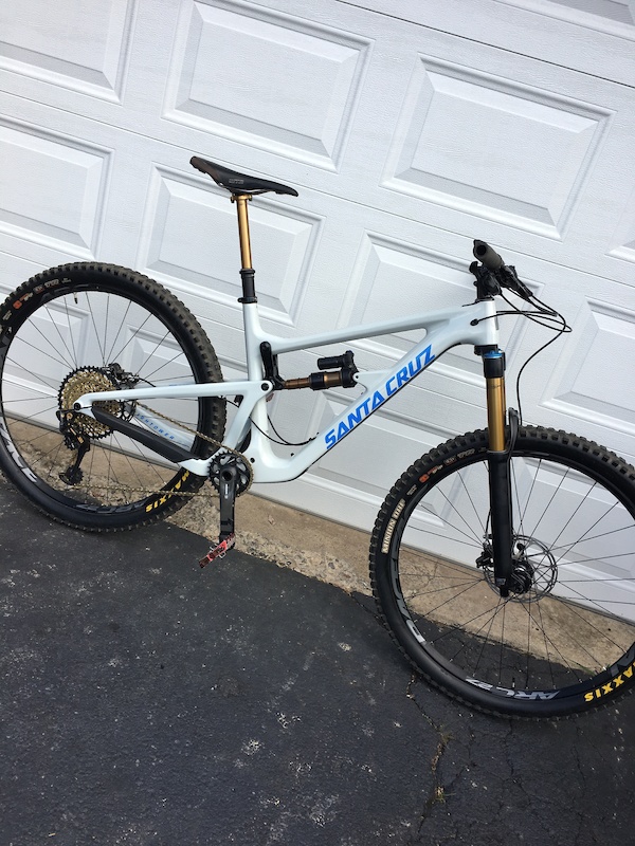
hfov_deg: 48.2
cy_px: 423
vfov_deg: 61.7
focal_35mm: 29
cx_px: 318
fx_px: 709
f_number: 2.2
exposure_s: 1/346
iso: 25
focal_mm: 4.15
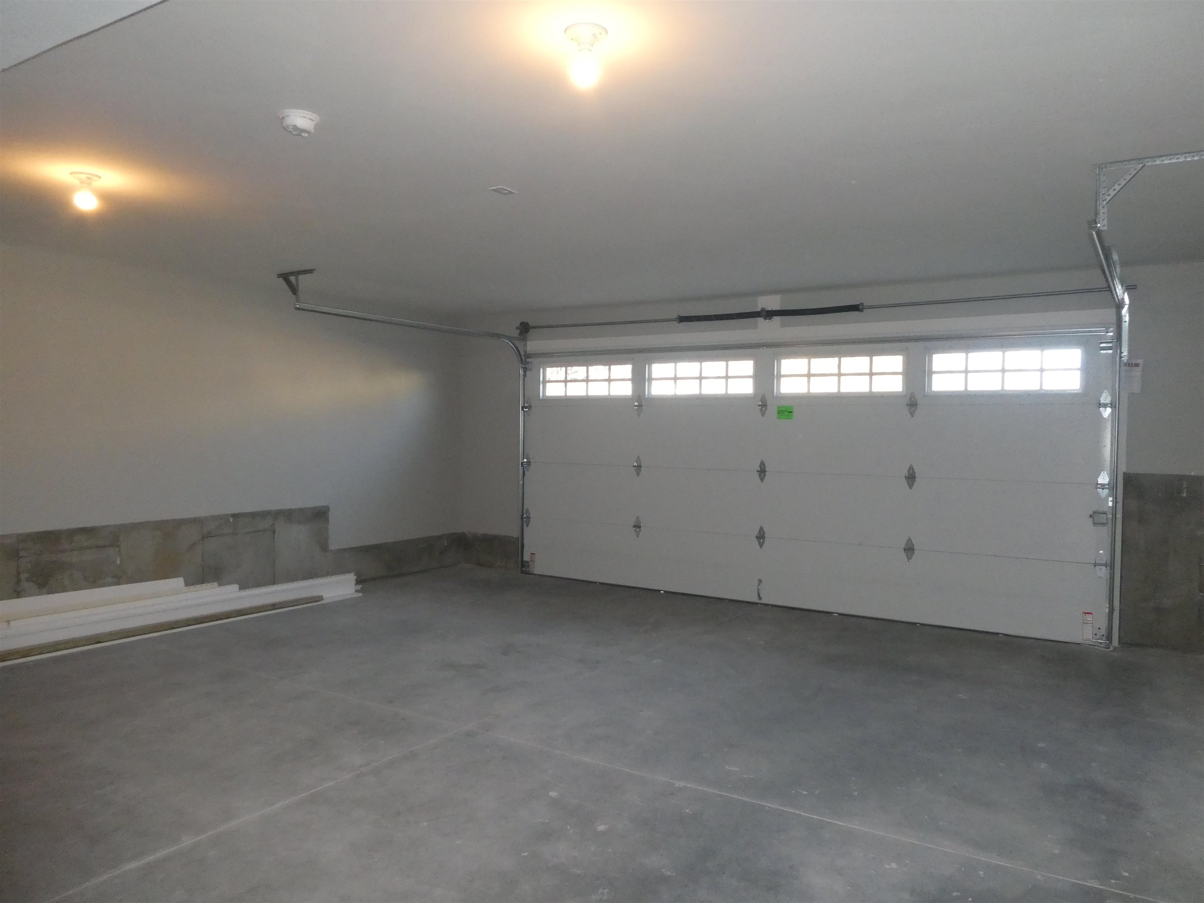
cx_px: 602
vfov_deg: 56.8
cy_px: 452
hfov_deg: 71.6
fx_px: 835
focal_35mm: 24
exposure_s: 1/125
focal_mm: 4.3
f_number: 3.3
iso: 640
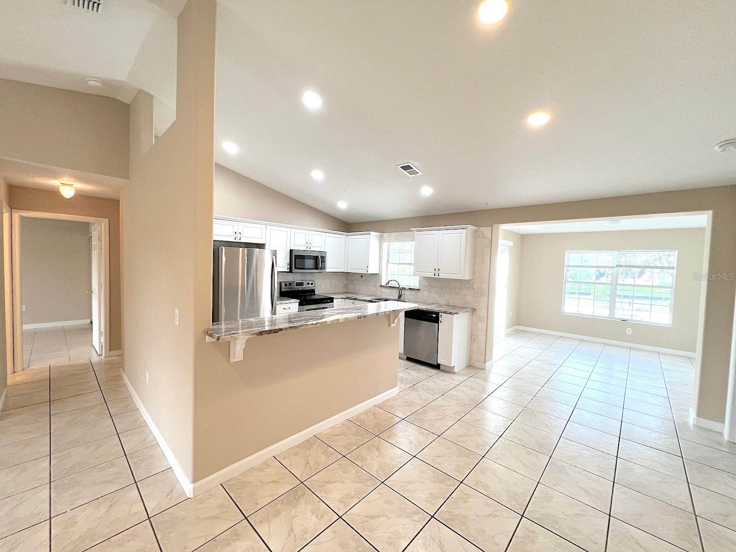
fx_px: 276
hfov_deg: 106.2
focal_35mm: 13
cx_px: 368
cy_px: 276
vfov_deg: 89.9
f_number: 1.8
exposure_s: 1/120
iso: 100
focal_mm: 1.57
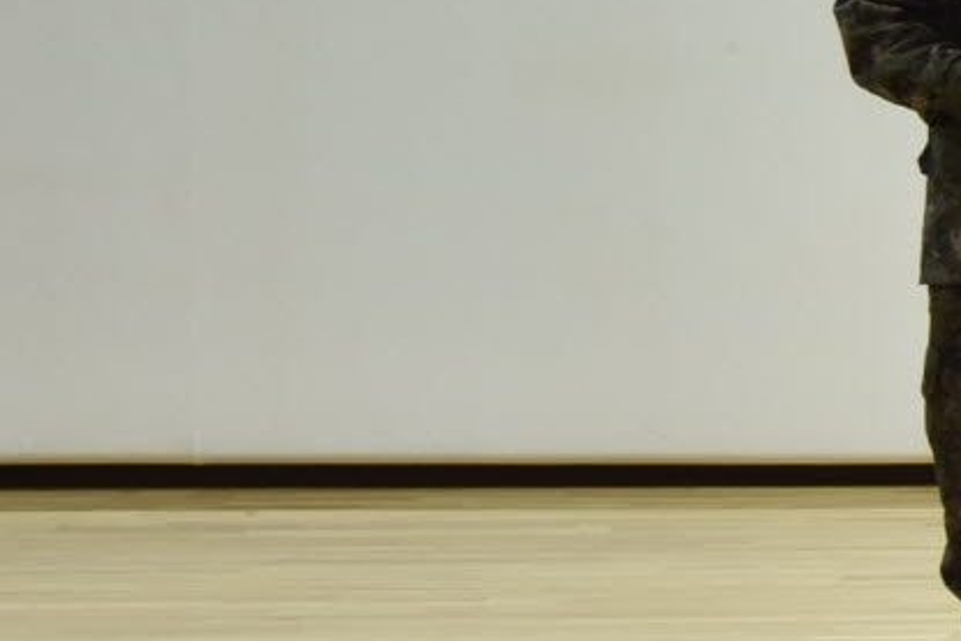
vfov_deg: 4.6
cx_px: 2075
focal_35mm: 301
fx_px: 8037
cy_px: -161
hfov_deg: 6.6
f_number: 4
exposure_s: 1/125
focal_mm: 52
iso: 1000
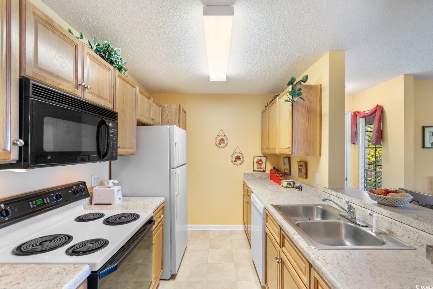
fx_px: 180
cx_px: 216
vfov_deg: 77.3
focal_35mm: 15
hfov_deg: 100.4
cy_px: 144
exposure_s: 1/3
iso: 100
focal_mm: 10
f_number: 4.5
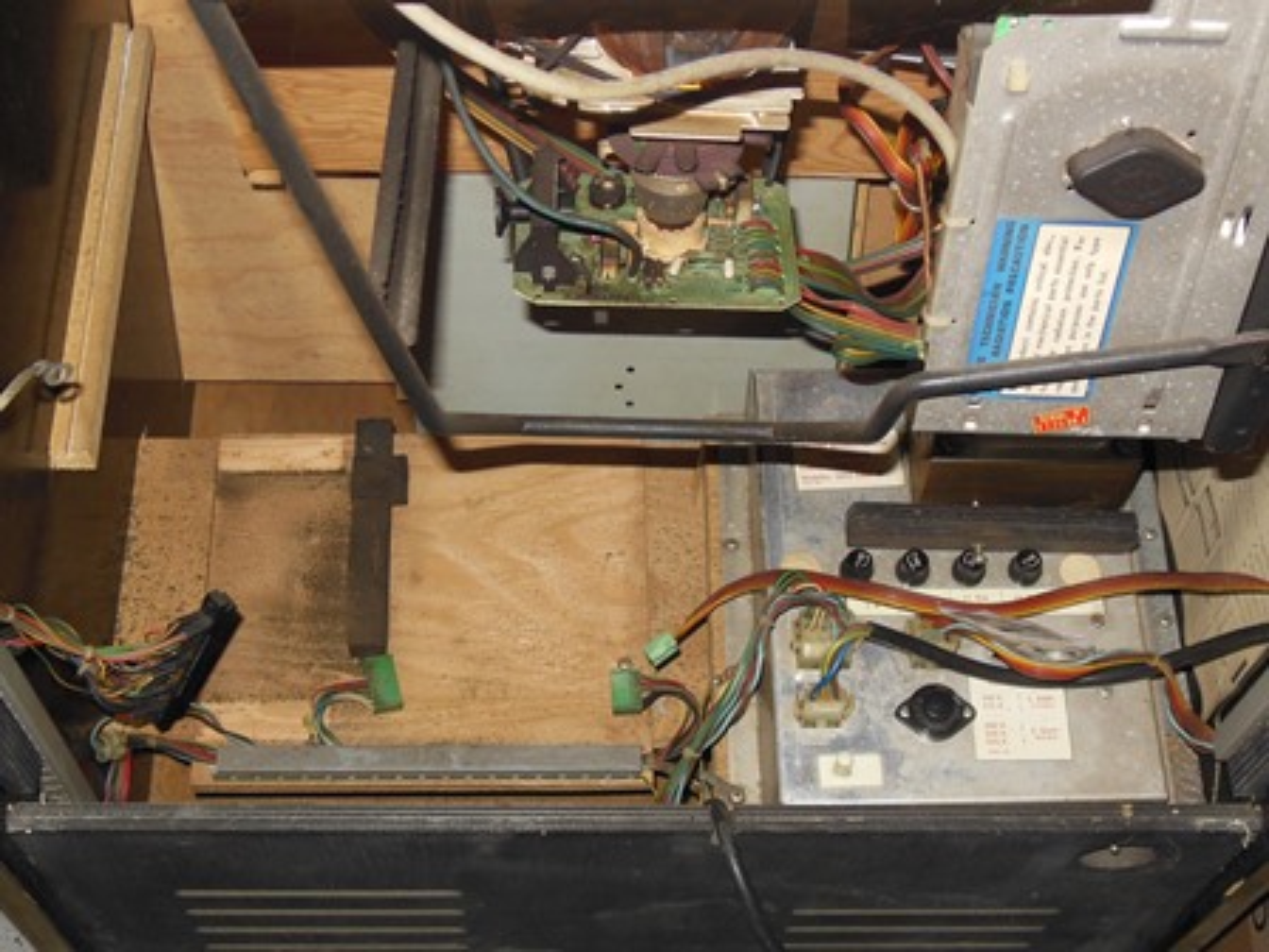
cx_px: 634
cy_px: 476
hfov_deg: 43.9
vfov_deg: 33.6
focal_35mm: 43
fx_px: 1576
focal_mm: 7.7
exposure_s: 1/30
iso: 200
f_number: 3.8
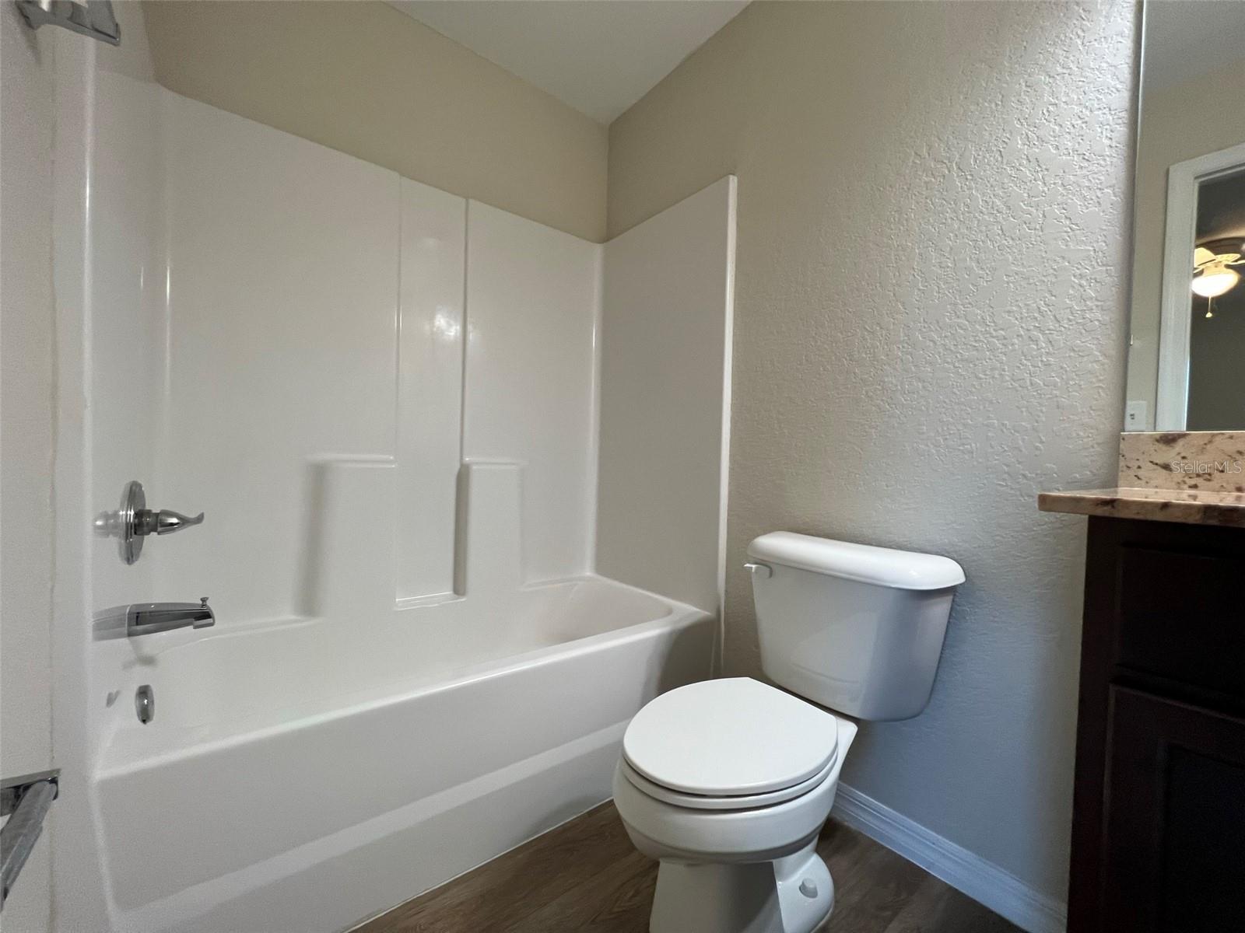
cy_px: 466
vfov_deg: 89.9
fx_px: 468
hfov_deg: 106.2
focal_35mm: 13
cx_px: 622
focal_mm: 1.57
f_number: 1.8
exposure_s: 1/120
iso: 200
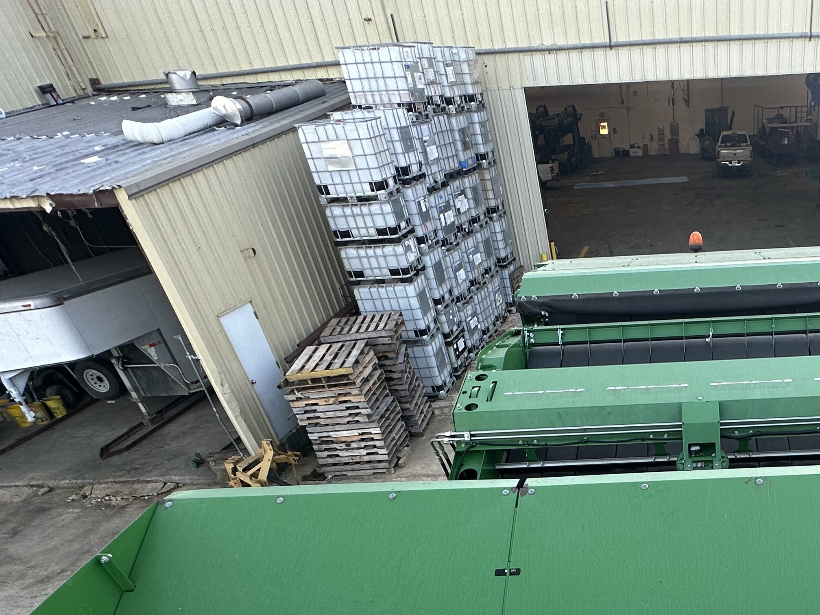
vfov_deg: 43.0
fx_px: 663
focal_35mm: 28
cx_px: 692
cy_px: 610
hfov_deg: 57.1
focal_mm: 2.22
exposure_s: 1/99
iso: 50
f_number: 2.2
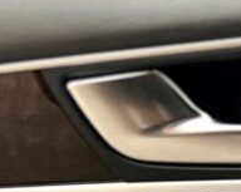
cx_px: 360
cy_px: 323
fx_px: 755
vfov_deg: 13.3
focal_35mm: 106
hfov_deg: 16.5
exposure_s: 1/60
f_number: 1.5
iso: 400
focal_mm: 5.7
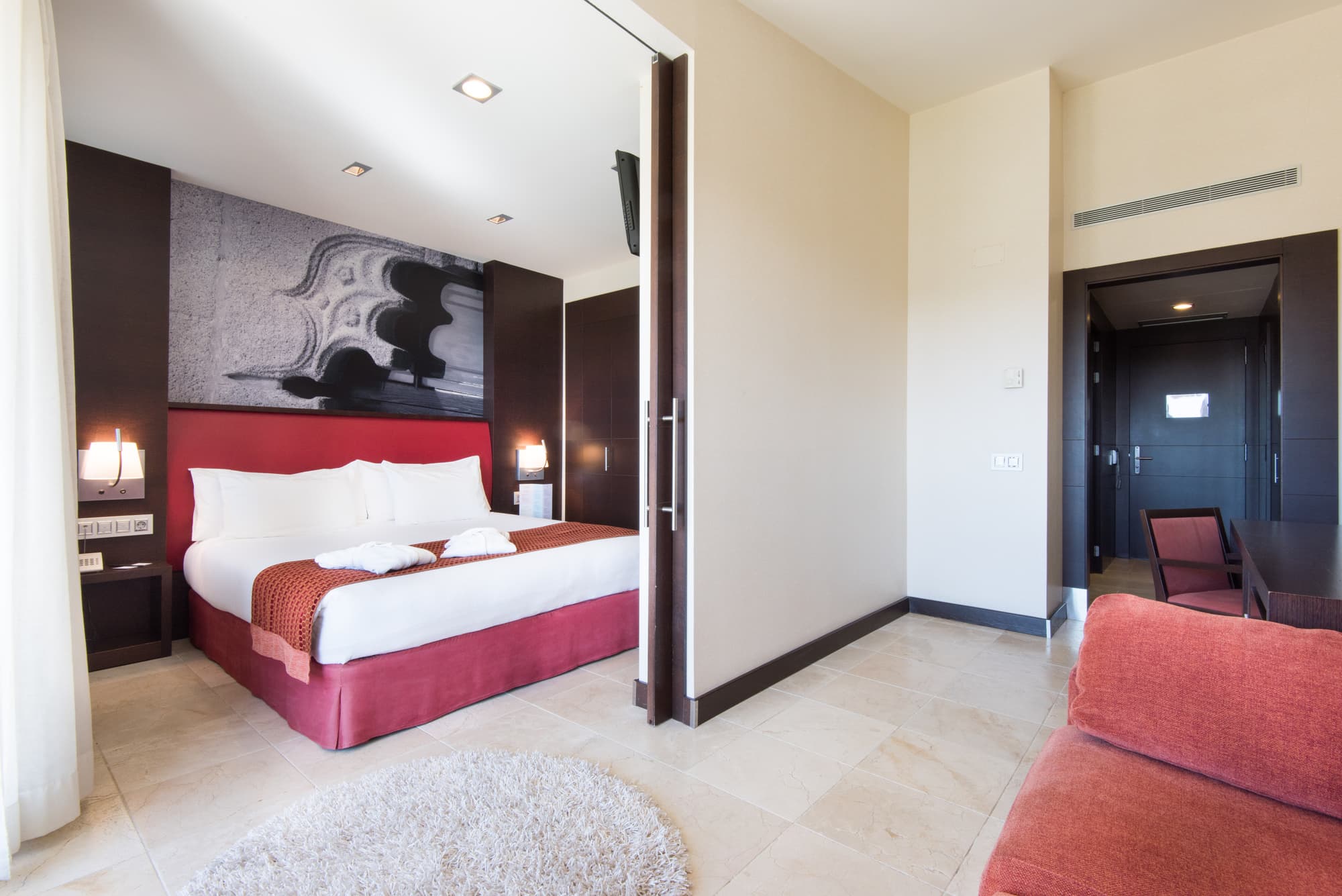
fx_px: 597
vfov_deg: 73.8
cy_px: 448
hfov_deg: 96.7
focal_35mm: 16
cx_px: 671
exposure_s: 1/8
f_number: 20
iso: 200
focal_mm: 16
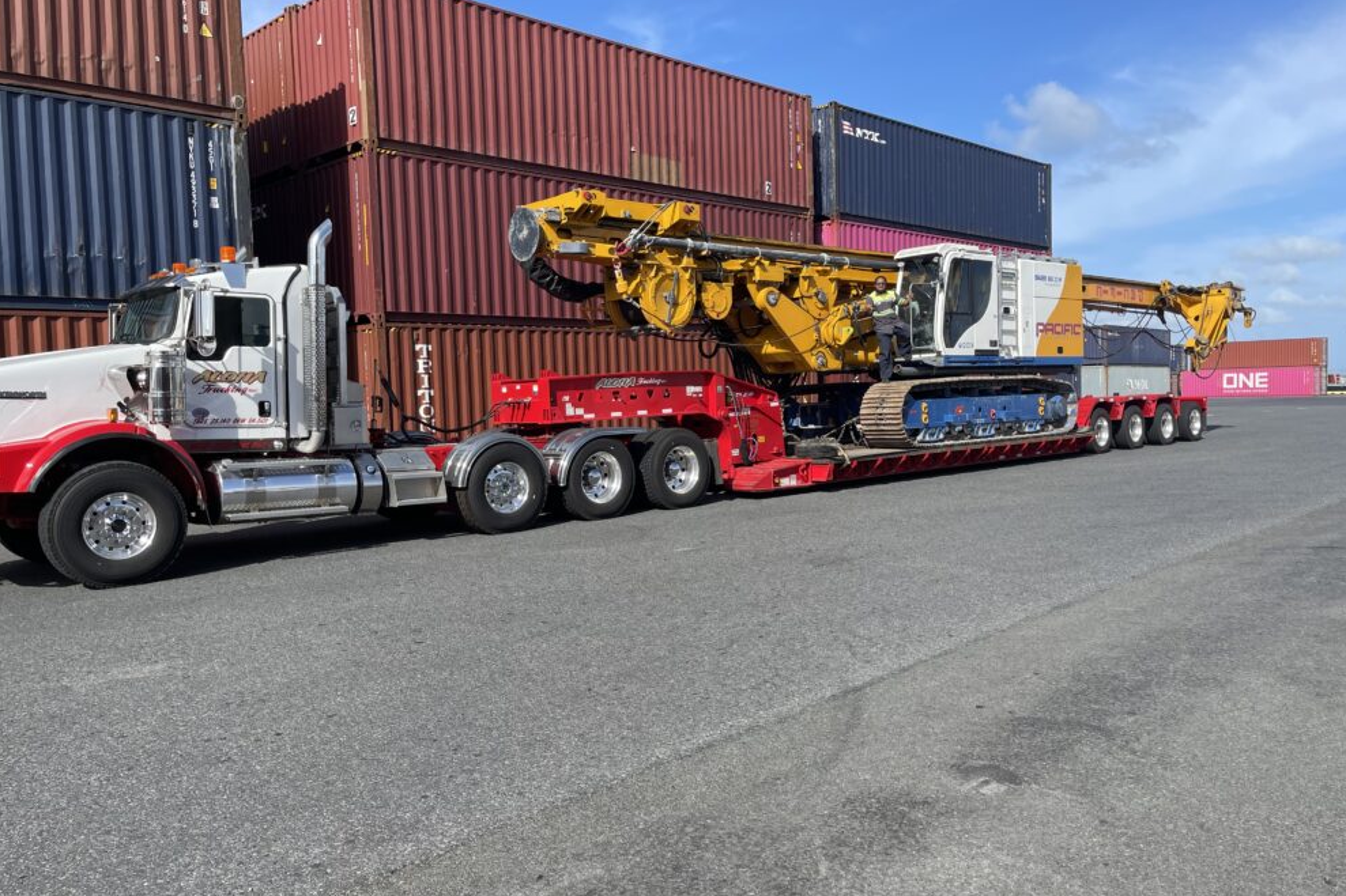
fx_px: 1047
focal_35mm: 28
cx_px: 674
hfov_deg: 65.5
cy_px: 453
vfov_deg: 46.4
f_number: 1.6
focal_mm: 5.1
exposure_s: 1/2545
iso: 32
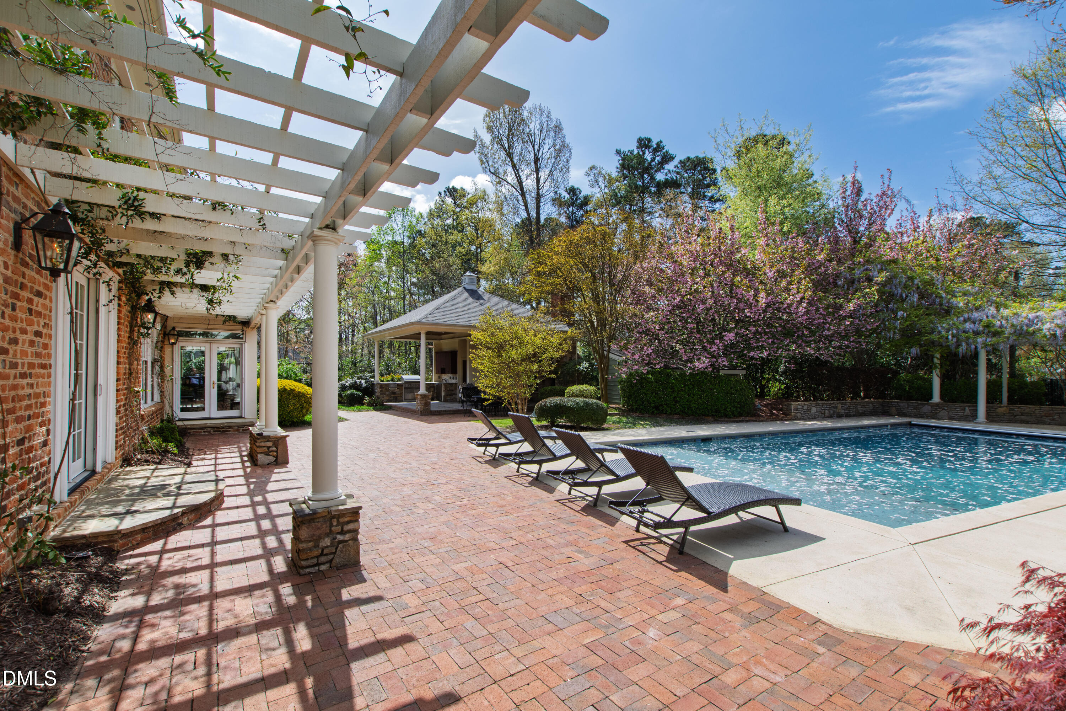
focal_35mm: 15
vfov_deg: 77.3
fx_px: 444
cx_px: 533
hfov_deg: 100.4
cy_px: 356
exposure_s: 1/200
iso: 100
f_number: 8
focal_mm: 10
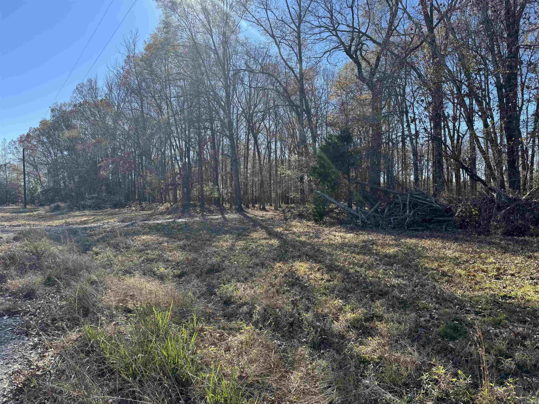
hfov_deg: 71.6
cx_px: 270
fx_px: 374
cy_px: 202
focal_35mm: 24
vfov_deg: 56.8
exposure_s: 1/1261
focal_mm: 6.76
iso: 80
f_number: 1.78
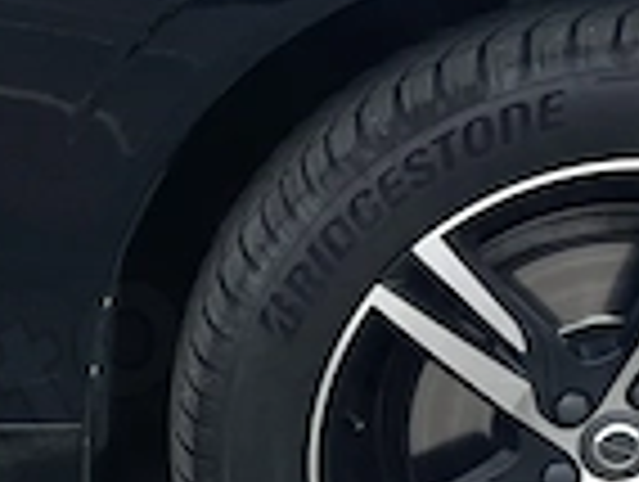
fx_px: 3384
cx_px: -482
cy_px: 572
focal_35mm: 183
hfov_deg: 10.2
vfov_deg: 8.1
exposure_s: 1/535
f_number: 1.6
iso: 32
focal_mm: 4.2
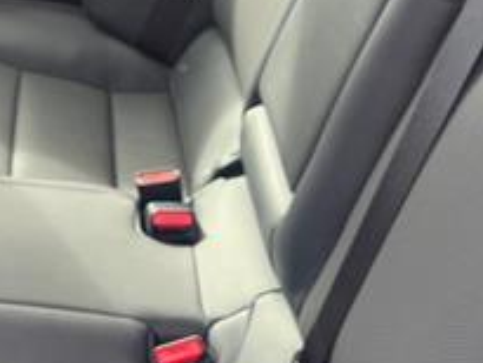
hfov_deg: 23.4
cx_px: 33
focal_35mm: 81
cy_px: 97
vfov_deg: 18.1
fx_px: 1131
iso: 40
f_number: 1.6
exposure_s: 1/122
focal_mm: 5.1
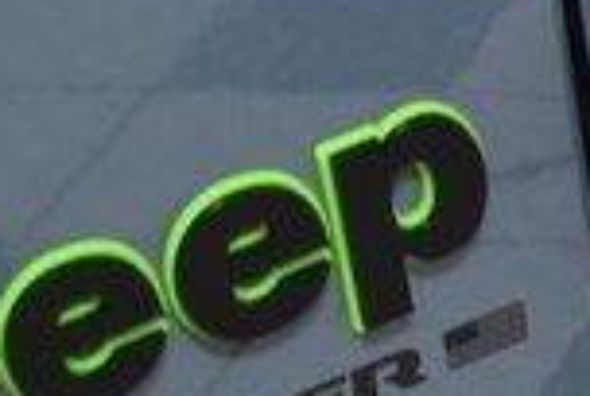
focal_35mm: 242
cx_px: 1622
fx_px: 3974
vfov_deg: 5.7
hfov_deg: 7.6
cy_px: 468
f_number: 6.3
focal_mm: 24
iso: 900
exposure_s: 1/15
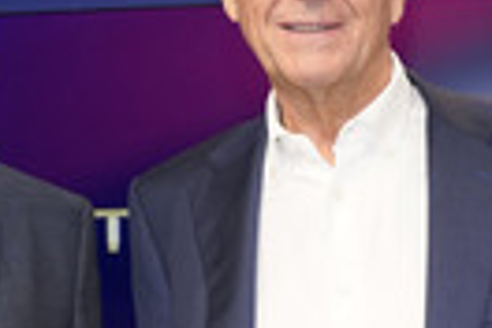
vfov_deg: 10.8
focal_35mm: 126
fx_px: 1722
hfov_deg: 16.2
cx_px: 132
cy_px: 283
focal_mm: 37
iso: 2000
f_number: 5.6
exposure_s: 1/125
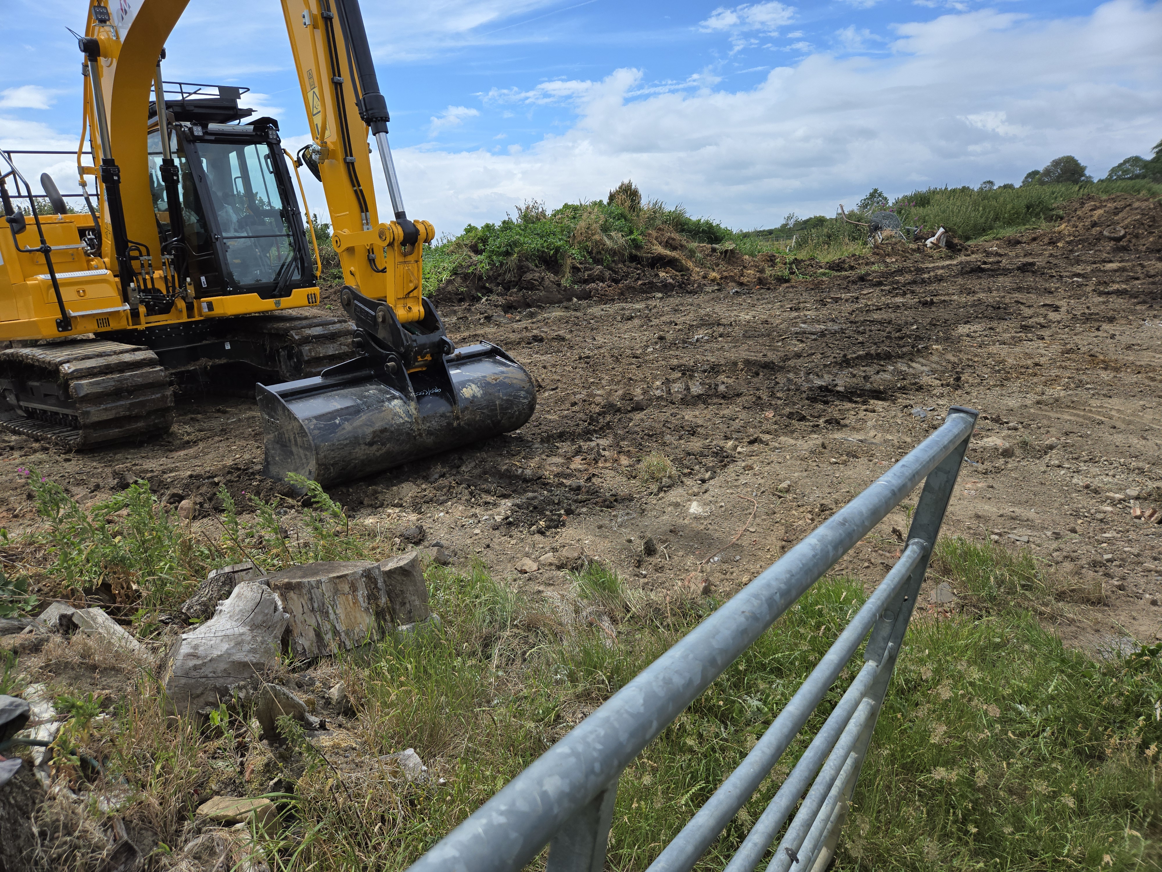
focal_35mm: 23
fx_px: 772
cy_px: 436
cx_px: 581
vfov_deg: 58.9
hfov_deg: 73.9
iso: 25
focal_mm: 5.4
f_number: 1.8
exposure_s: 1/1732
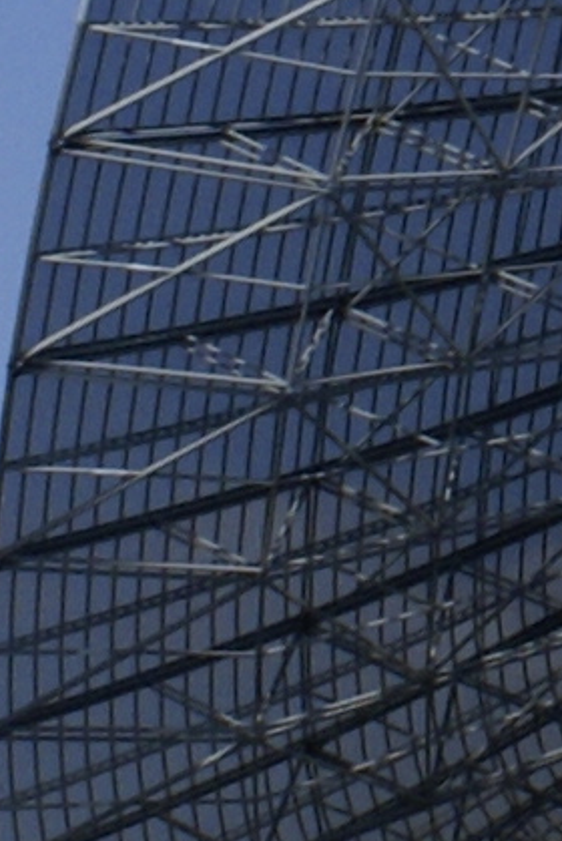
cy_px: -313
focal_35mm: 416
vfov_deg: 4.9
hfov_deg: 3.3
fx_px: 9725
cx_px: 1541
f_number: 13
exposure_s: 1/400
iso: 200
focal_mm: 30
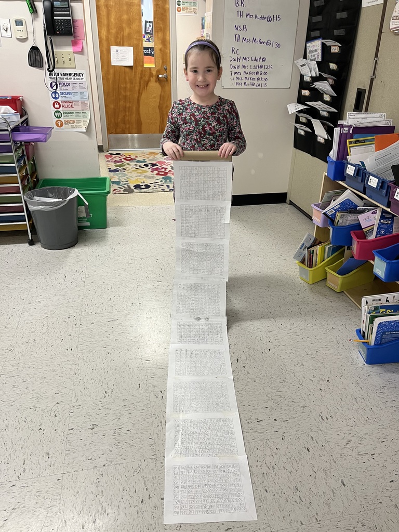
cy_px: 266
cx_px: 200
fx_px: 400
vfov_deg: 67.3
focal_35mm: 26
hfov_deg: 53.1
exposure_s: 1/60
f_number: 1.6
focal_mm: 5.1
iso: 100
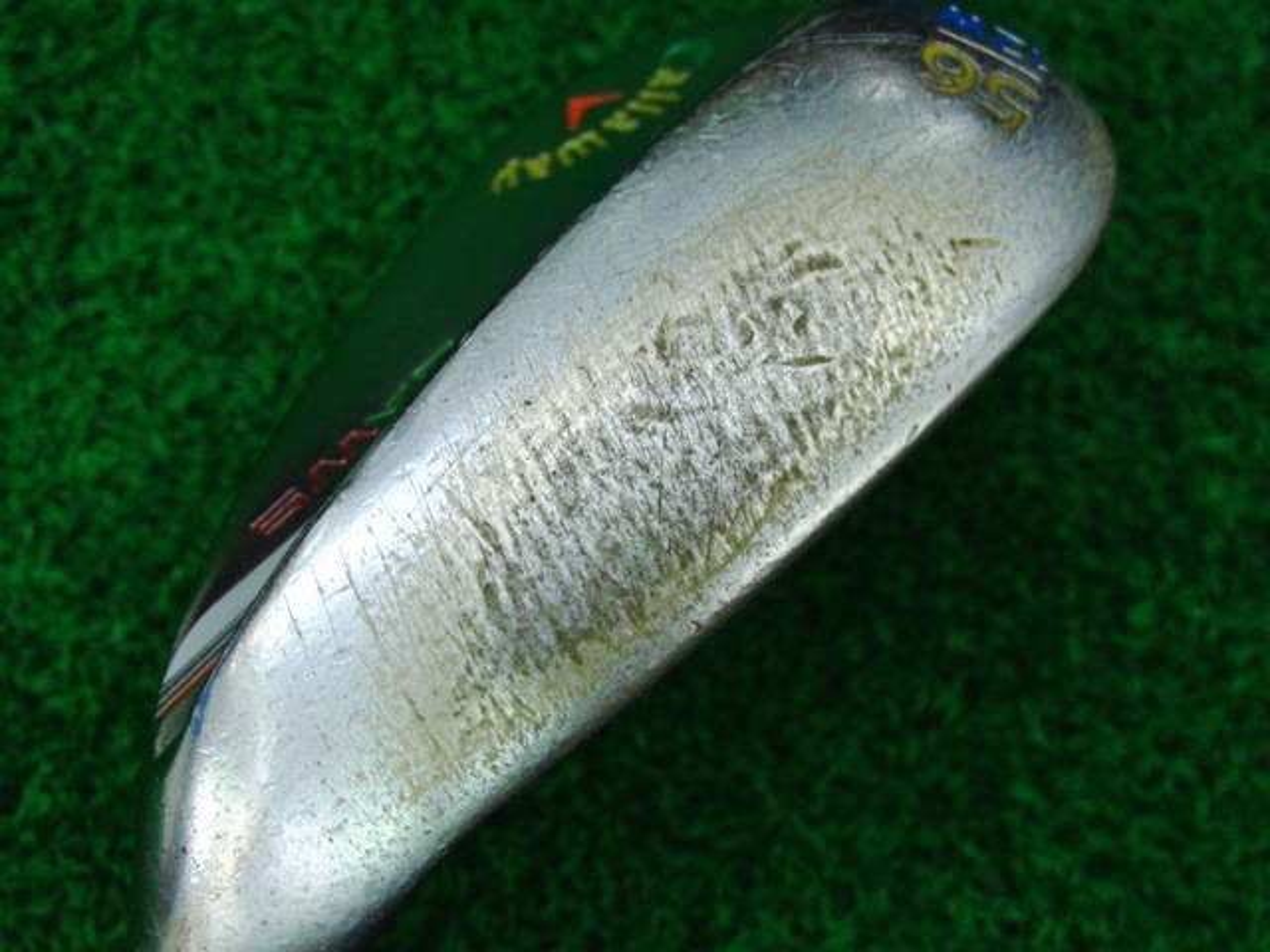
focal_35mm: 43
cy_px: 476
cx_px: 635
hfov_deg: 43.9
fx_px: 1578
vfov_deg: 33.6
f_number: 3.7
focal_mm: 7.54
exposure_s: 1/80
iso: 320
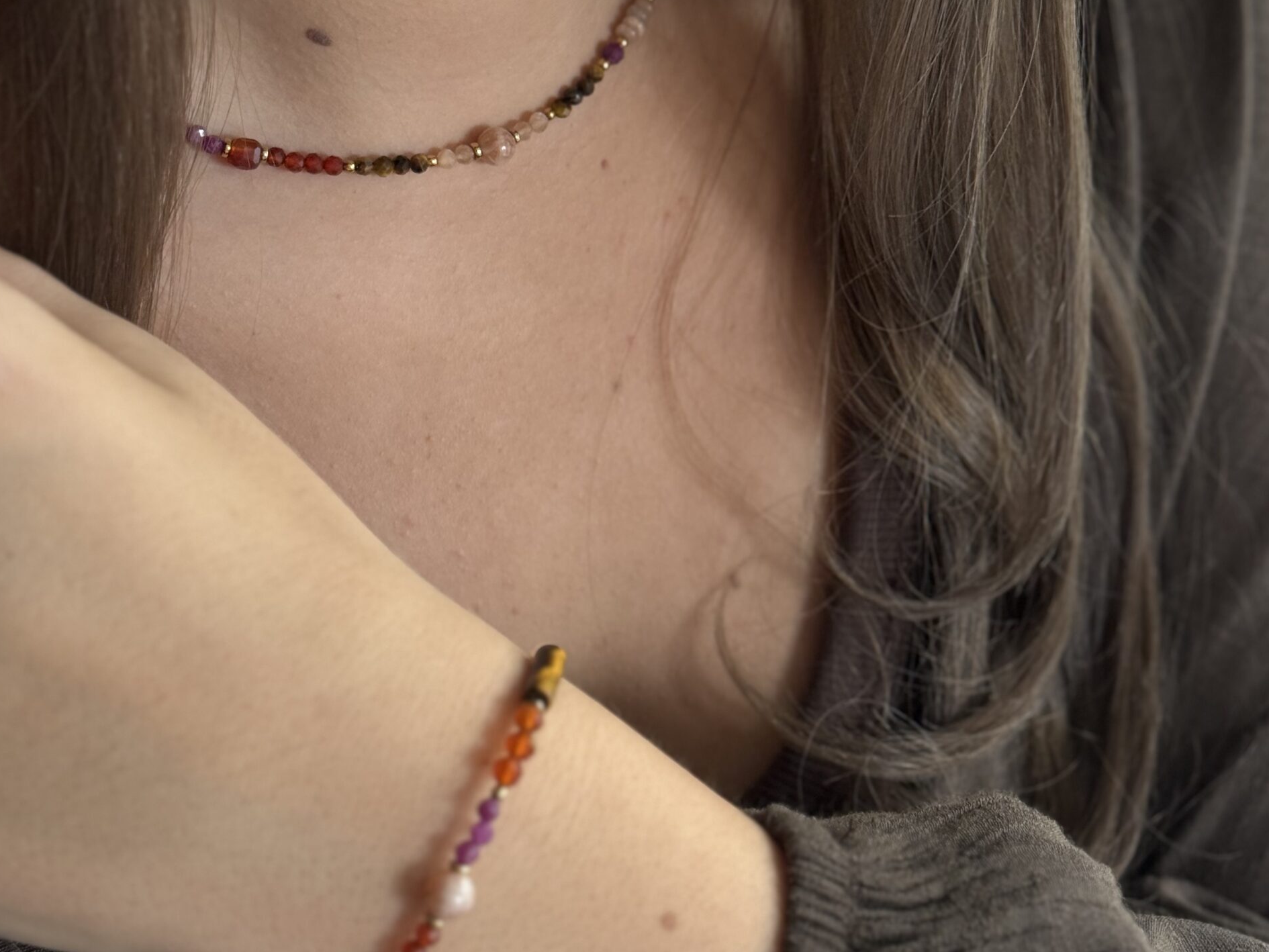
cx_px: 637
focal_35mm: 65
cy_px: 351
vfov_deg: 22.5
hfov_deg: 29.8
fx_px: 2383
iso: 250
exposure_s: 1/60
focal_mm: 6.76
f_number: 1.78
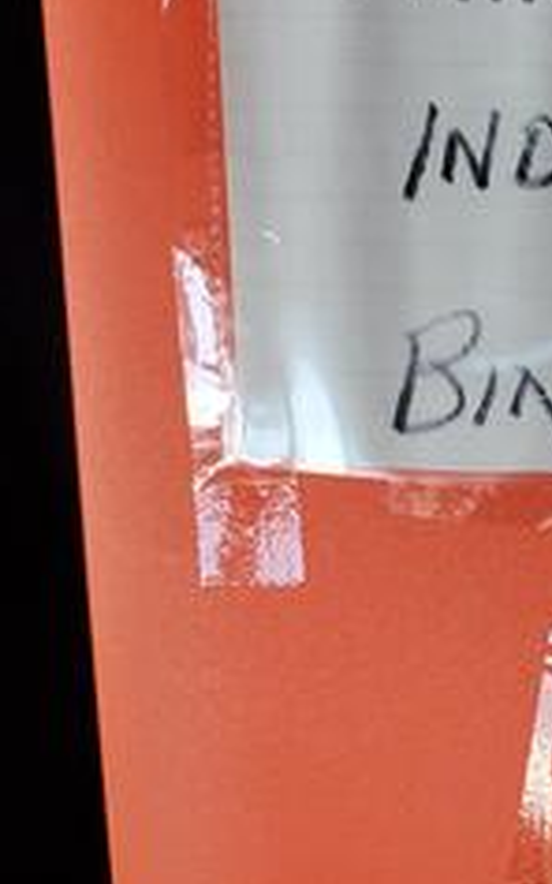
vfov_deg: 28.0
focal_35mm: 72
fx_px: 1734
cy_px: 716
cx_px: 849
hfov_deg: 16.4
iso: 64
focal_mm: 4.3
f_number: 2.4
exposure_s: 1/120
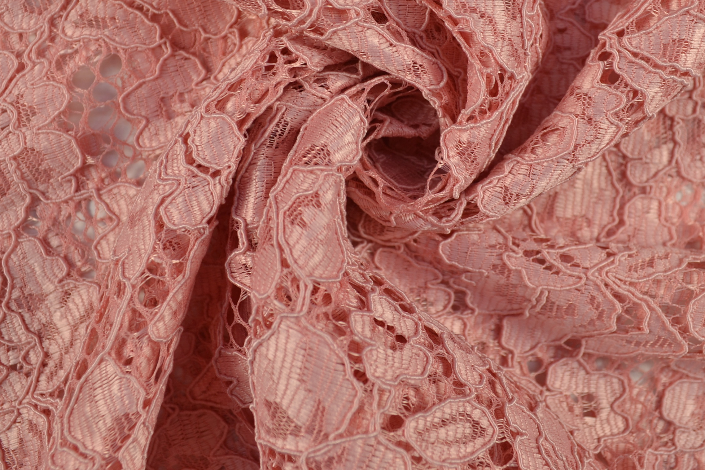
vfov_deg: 32.2
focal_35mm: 41
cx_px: 388
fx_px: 803
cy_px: 133
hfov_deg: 47.3
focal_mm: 18
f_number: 6.3
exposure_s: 1/40
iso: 100
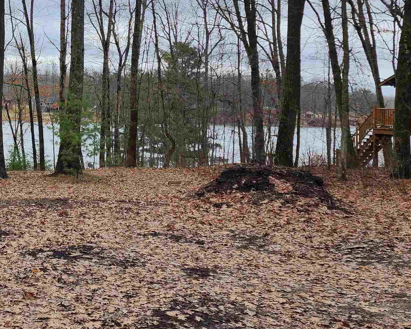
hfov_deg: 34.4
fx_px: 620
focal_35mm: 51
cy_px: 123
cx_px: 34
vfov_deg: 29.6
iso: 12
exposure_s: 1/805
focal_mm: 6.4
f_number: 1.8
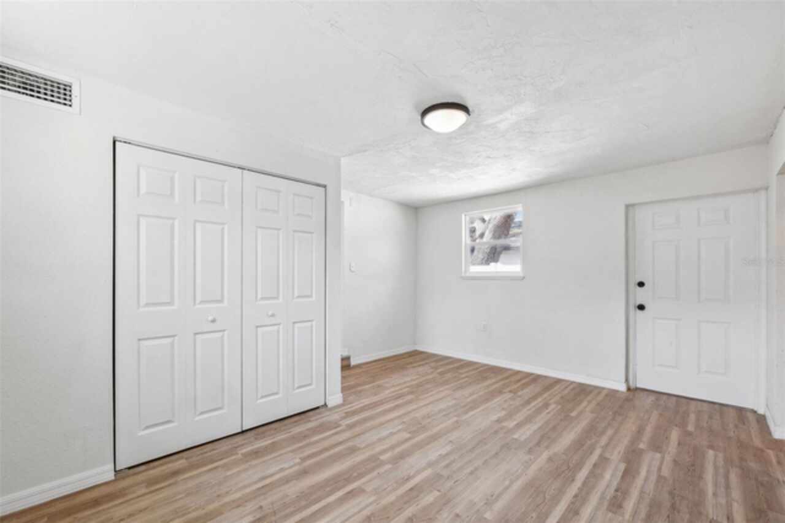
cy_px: 262
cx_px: 392
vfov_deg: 81.1
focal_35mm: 14
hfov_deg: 104.3
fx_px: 305
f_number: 8
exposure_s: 1/30
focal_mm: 14
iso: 400
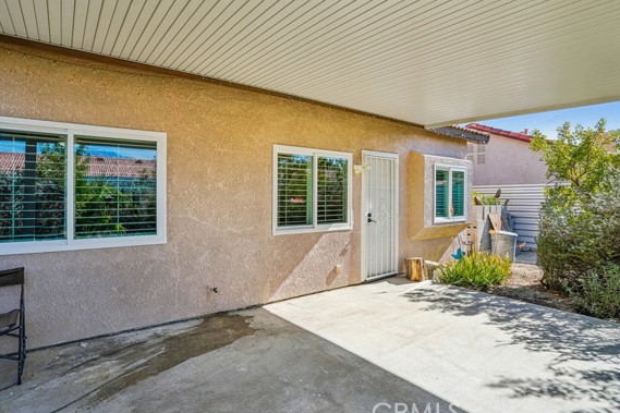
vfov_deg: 67.3
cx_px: 276
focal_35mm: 18
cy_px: 196
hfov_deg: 89.7
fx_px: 310
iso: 100
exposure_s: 1/100
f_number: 8
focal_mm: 16
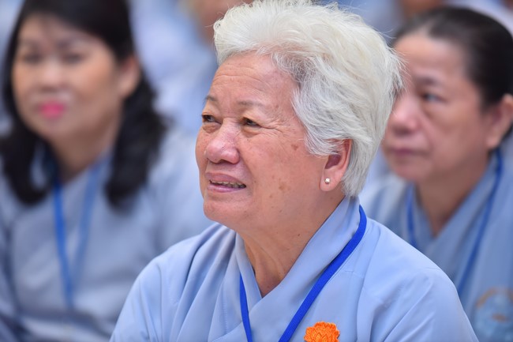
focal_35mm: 200
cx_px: 256
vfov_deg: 6.9
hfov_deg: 10.3
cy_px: 171
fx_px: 2849
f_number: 2.8
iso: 800
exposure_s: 1/125
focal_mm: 200
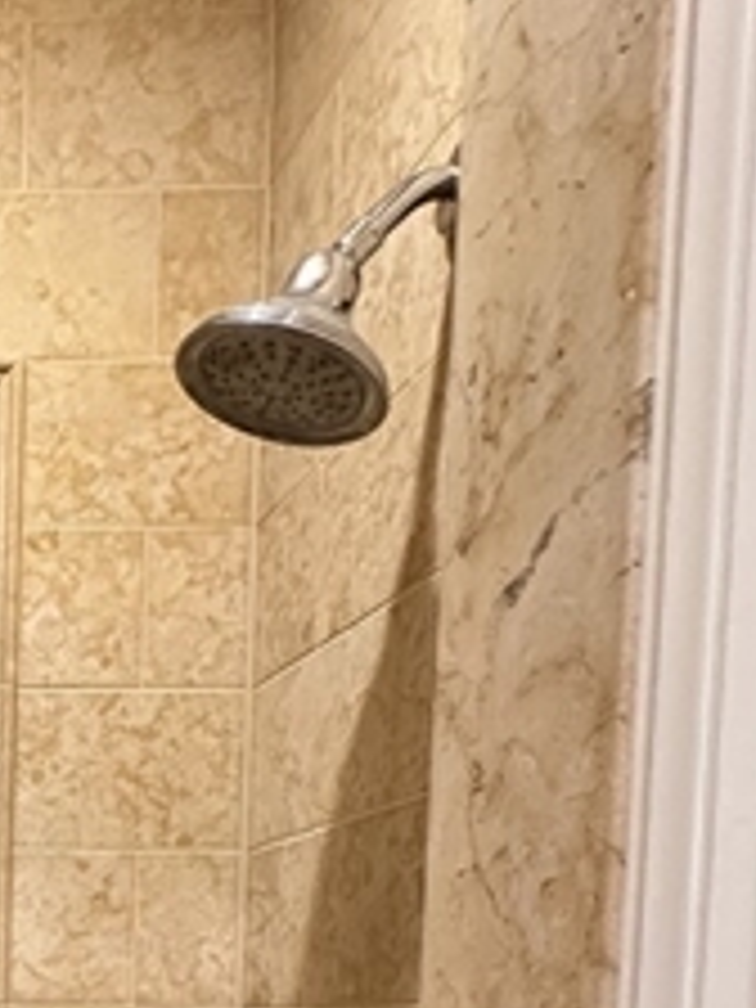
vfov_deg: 33.7
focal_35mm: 48
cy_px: 1148
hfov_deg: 24.6
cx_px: -328
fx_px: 1398
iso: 250
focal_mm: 2.22
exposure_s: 1/60
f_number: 2.2
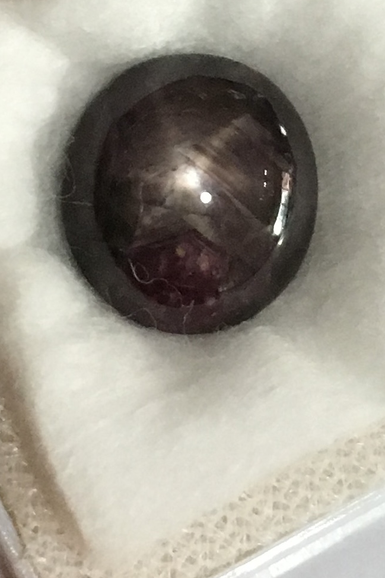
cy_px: 146
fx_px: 1011
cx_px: 203
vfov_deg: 31.3
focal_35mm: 63
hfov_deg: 21.6
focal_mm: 4.15
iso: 200
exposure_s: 1/25
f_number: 2.2
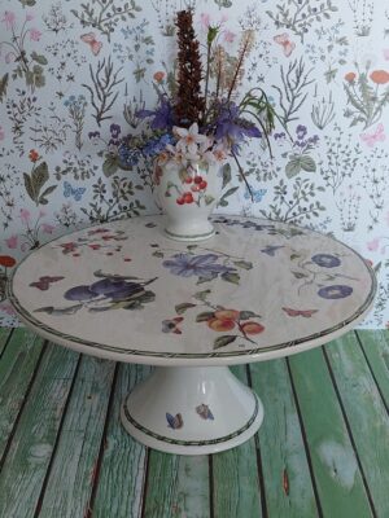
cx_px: 194
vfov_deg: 71.6
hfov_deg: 56.8
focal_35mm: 24
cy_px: 259
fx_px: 360
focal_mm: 5.23
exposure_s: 1/50
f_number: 1.8
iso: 320
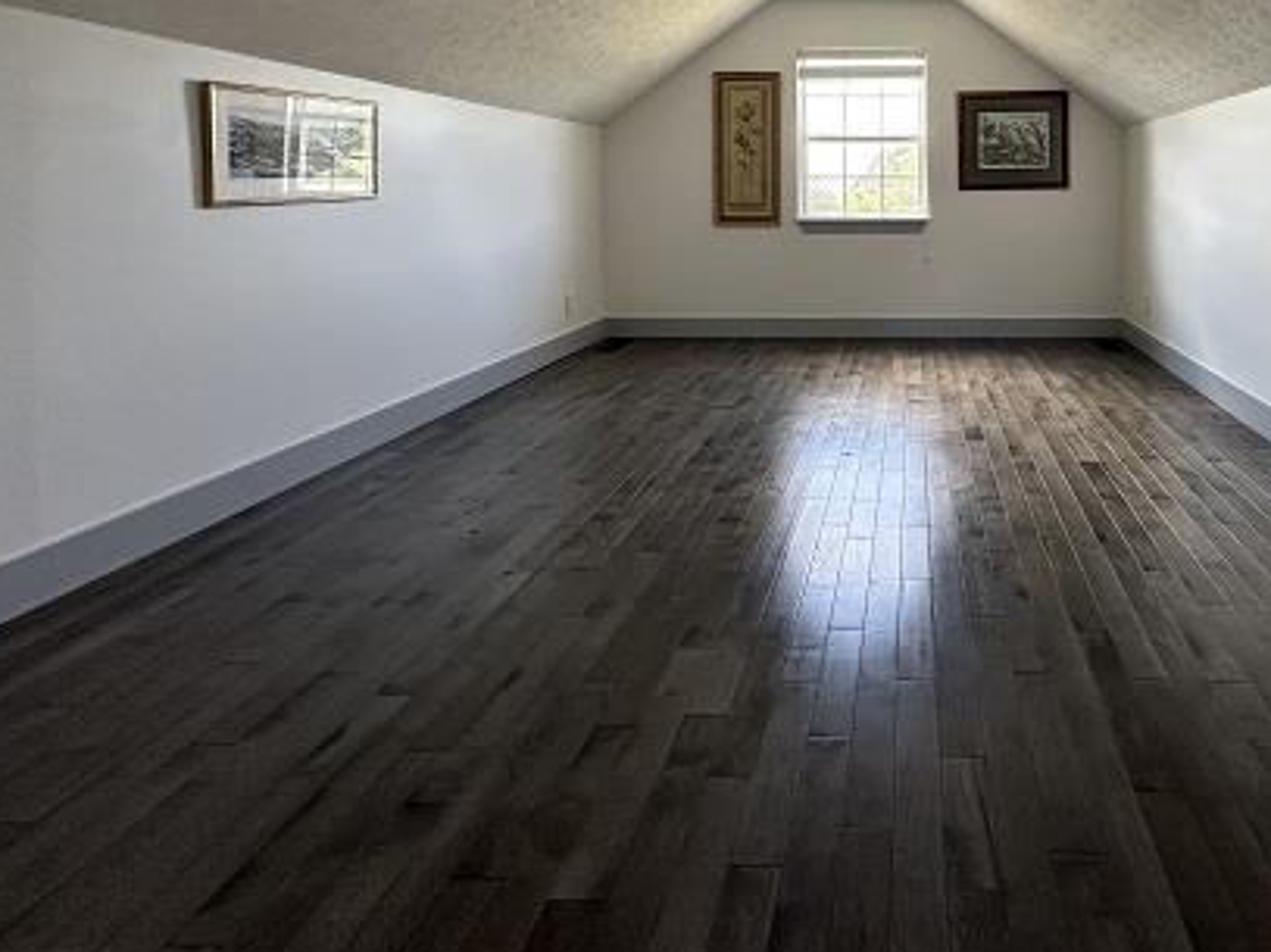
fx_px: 808
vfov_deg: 57.5
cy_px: 222
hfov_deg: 72.5
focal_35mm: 22
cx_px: 909
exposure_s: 1/120
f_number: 2.2
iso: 200
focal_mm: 2.22
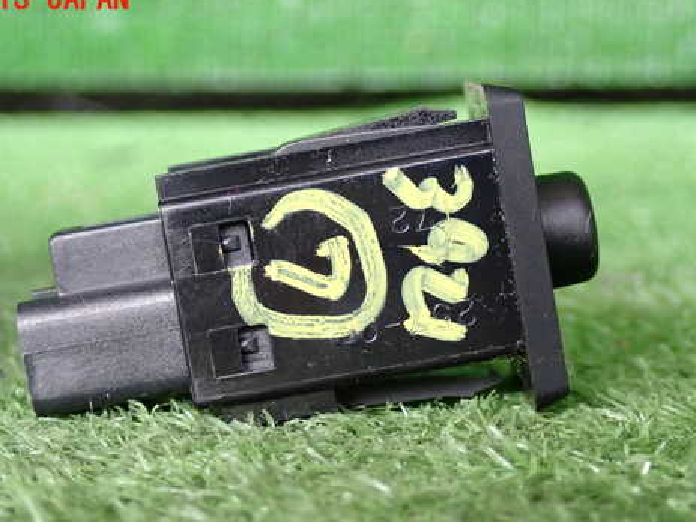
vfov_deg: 16.0
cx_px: 307
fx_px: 1849
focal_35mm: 92
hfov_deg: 21.3
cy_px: 319
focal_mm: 12.73
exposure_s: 1/60
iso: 400
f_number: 3.9
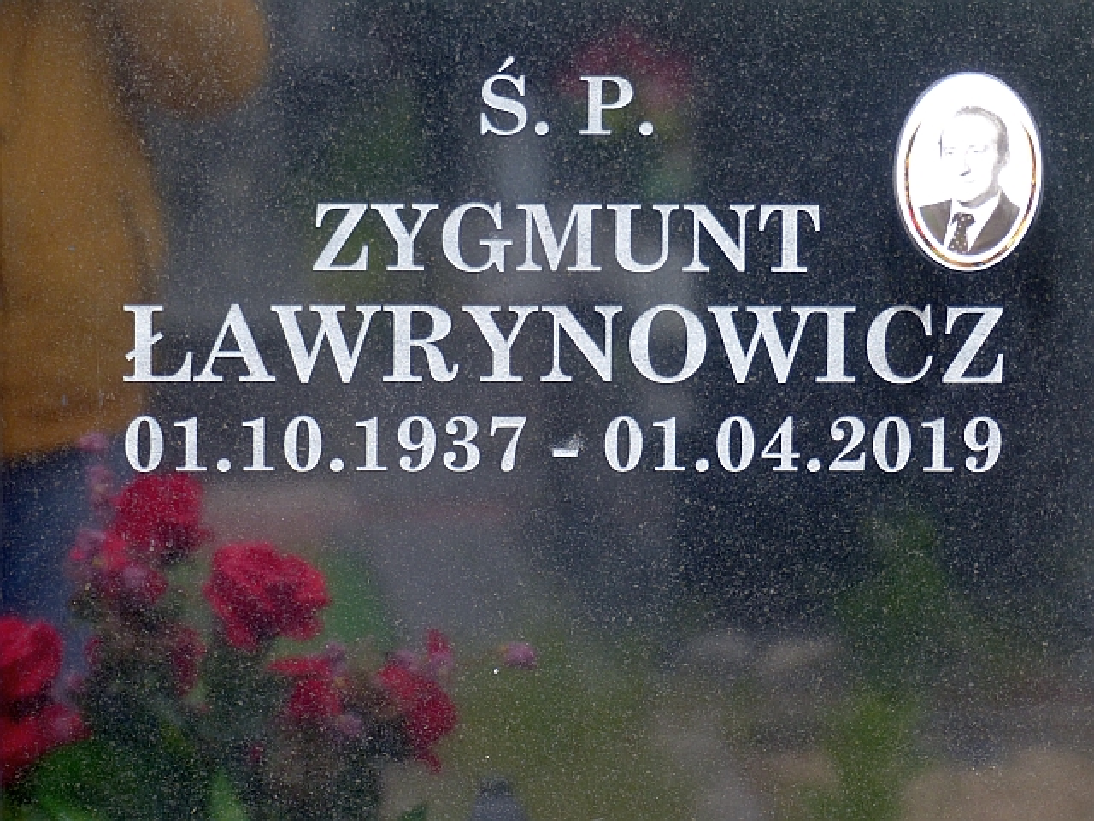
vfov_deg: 7.3
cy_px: 410
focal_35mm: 204
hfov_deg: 9.7
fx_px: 6447
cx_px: 547
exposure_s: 1/80
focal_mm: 36.7
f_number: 2.8
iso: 100
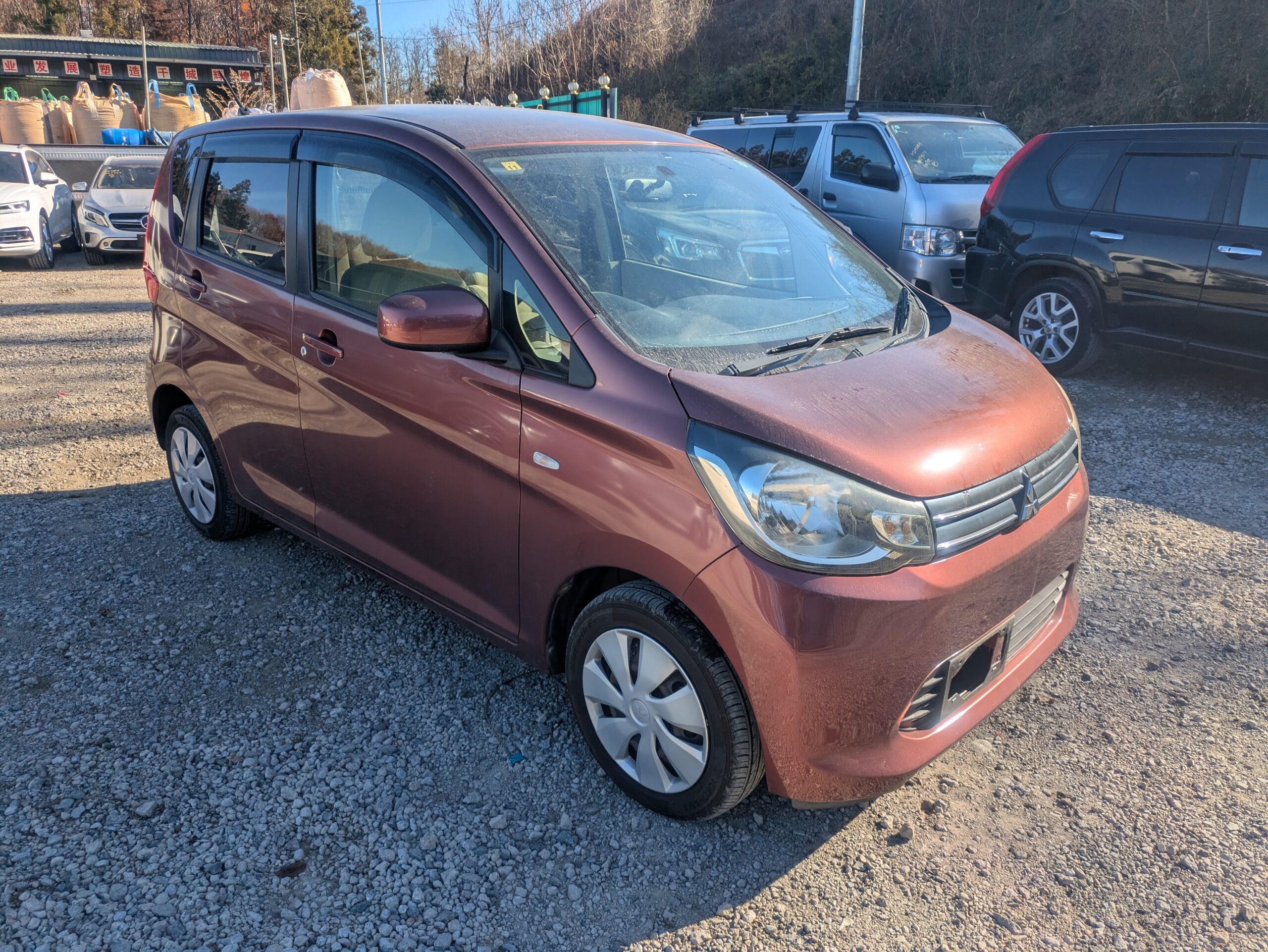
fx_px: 916
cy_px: 476
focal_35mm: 25
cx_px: 634
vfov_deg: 54.9
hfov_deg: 69.4
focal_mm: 5.43
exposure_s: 1/1015
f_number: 1.89
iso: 44
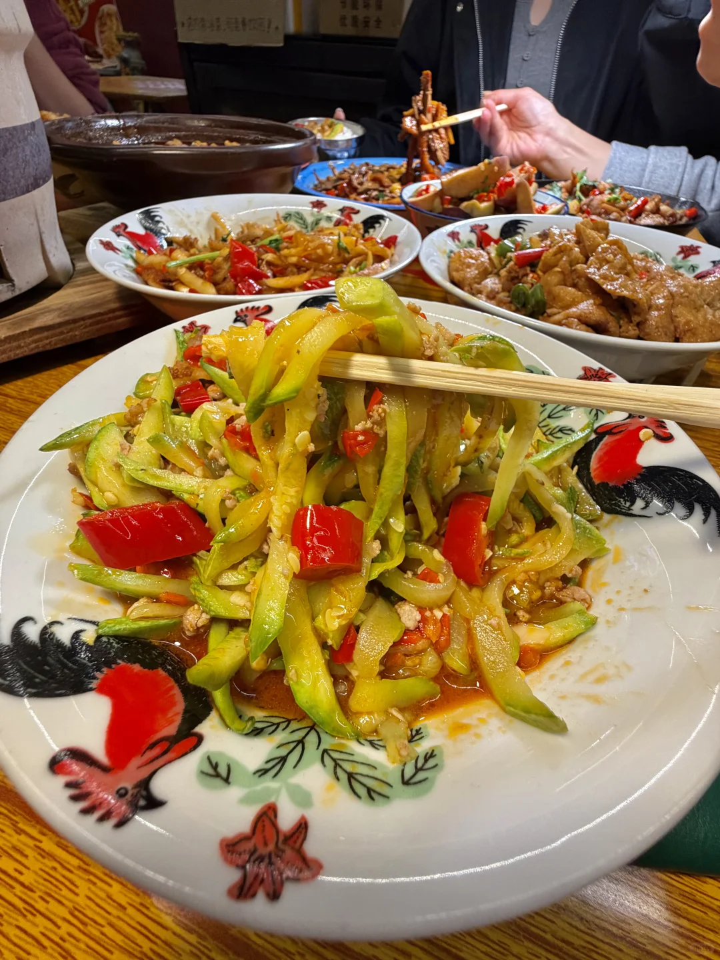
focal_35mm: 14
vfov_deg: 102.1
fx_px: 388
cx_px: 360
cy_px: 480
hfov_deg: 85.7
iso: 160
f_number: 2.2
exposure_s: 1/100
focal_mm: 2.22
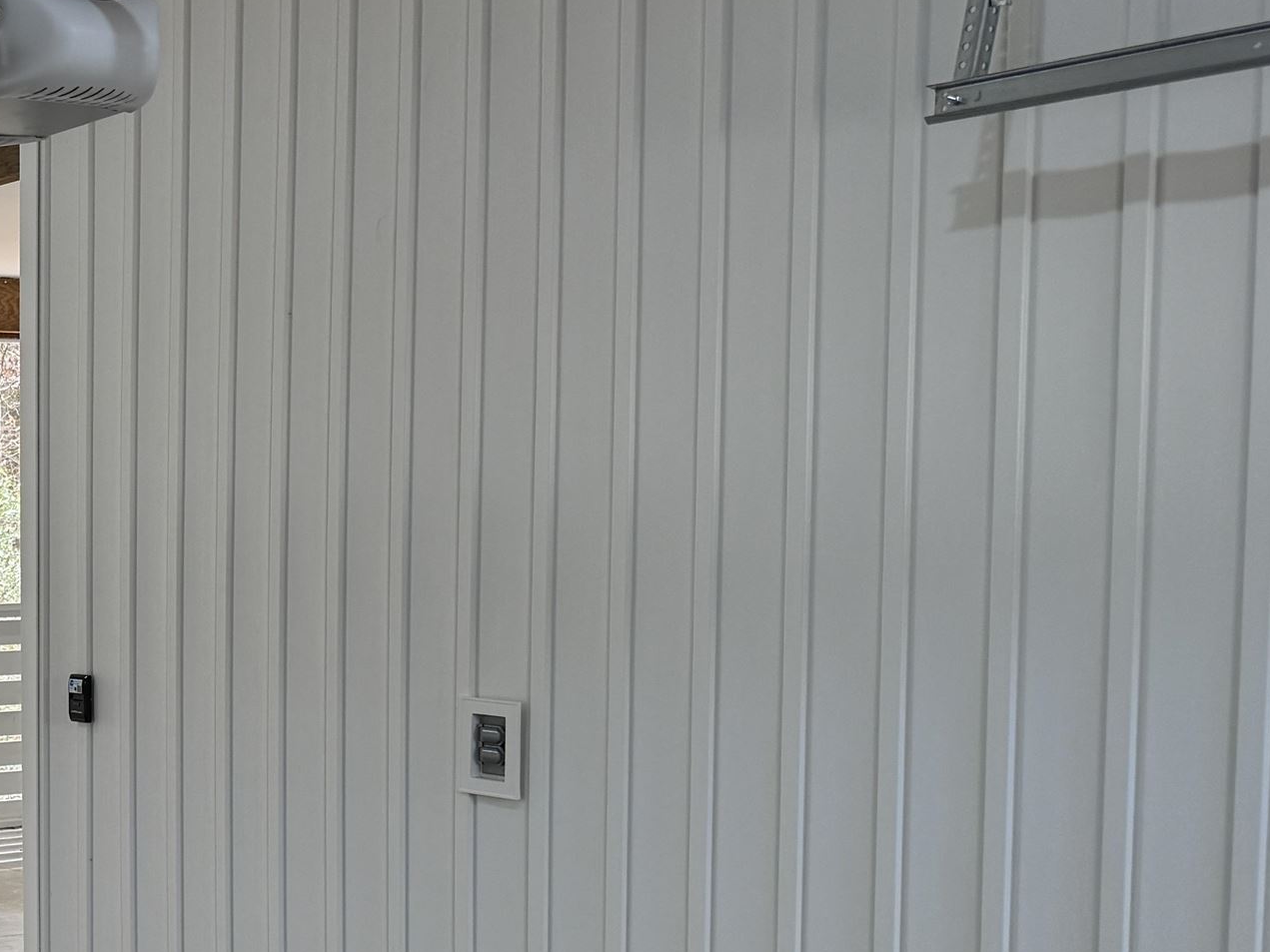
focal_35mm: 58
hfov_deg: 28.8
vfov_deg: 25.1
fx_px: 2128
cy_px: 661
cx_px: -252
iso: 64
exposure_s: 1/121
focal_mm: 6.76
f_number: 1.78
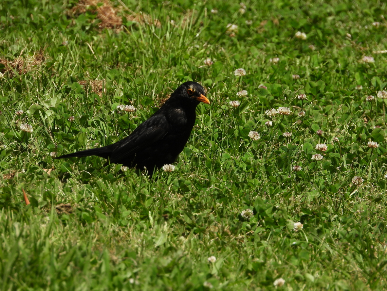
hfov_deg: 1.8
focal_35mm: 1100
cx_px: 194
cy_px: 146
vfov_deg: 1.4
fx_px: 12298
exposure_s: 1/500
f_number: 5.6
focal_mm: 198
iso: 100
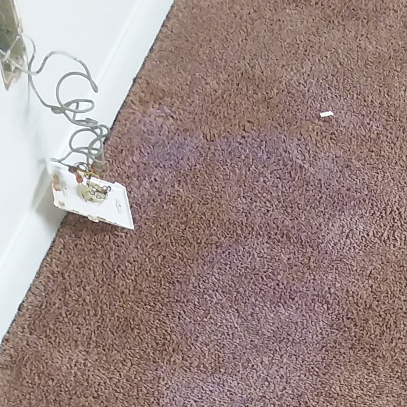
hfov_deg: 21.6
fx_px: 1064
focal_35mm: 80
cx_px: 271
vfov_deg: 19.6
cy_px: 553
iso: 64
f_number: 1.9
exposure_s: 1/30
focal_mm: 2.47
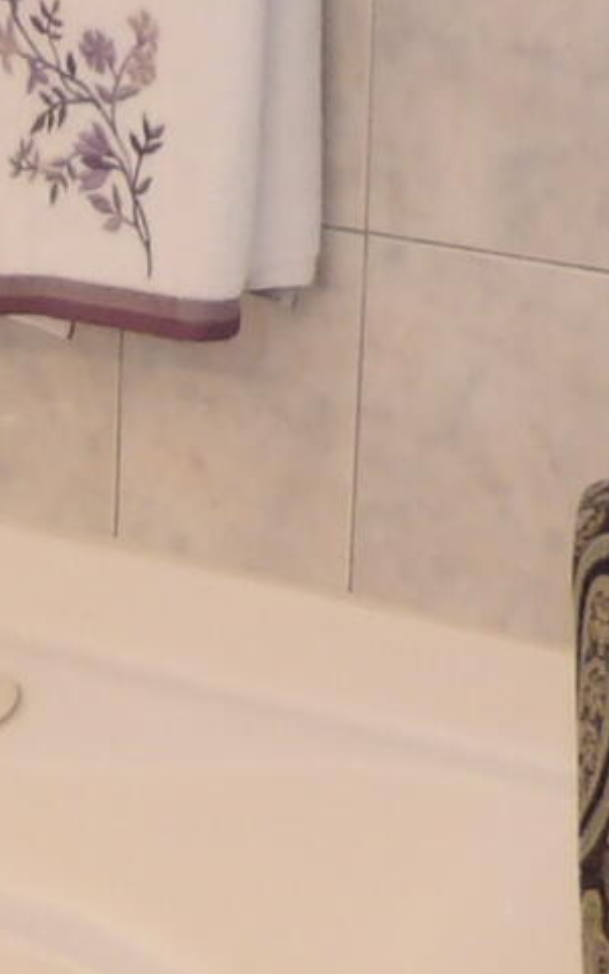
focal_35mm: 158
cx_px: -478
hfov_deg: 8.0
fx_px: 4195
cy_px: 778
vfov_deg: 13.2
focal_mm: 4.3
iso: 198
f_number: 2.8
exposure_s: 1/33
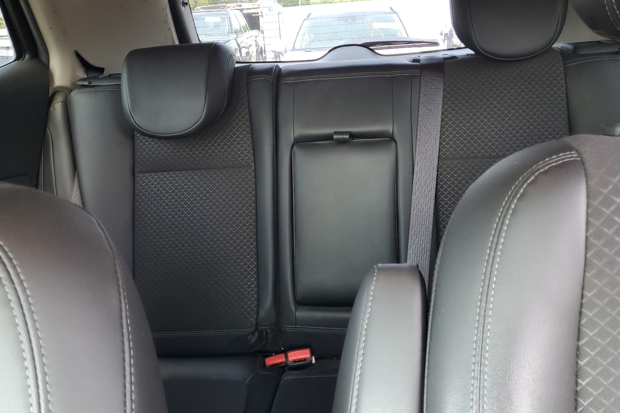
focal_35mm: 28
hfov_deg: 65.5
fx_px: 482
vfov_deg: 46.3
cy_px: 184
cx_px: 318
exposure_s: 1/60.2
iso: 82
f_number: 1.5
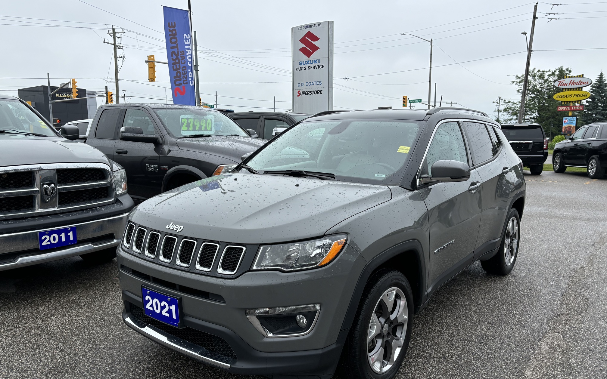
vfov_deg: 44.5
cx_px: 300
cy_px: 211
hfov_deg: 66.5
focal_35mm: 28
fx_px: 463
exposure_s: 1/1381
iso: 50
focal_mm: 5.96
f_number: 1.6
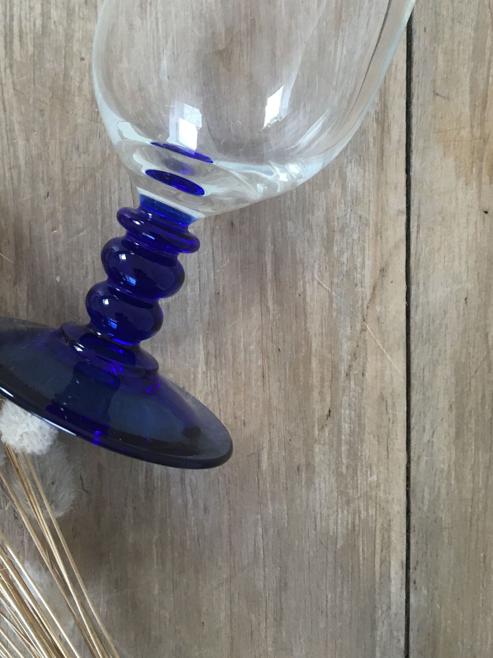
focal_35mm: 48
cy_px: 144
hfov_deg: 29.7
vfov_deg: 38.4
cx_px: 116
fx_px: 911
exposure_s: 1/33
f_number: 2.2
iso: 50
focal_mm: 4.15
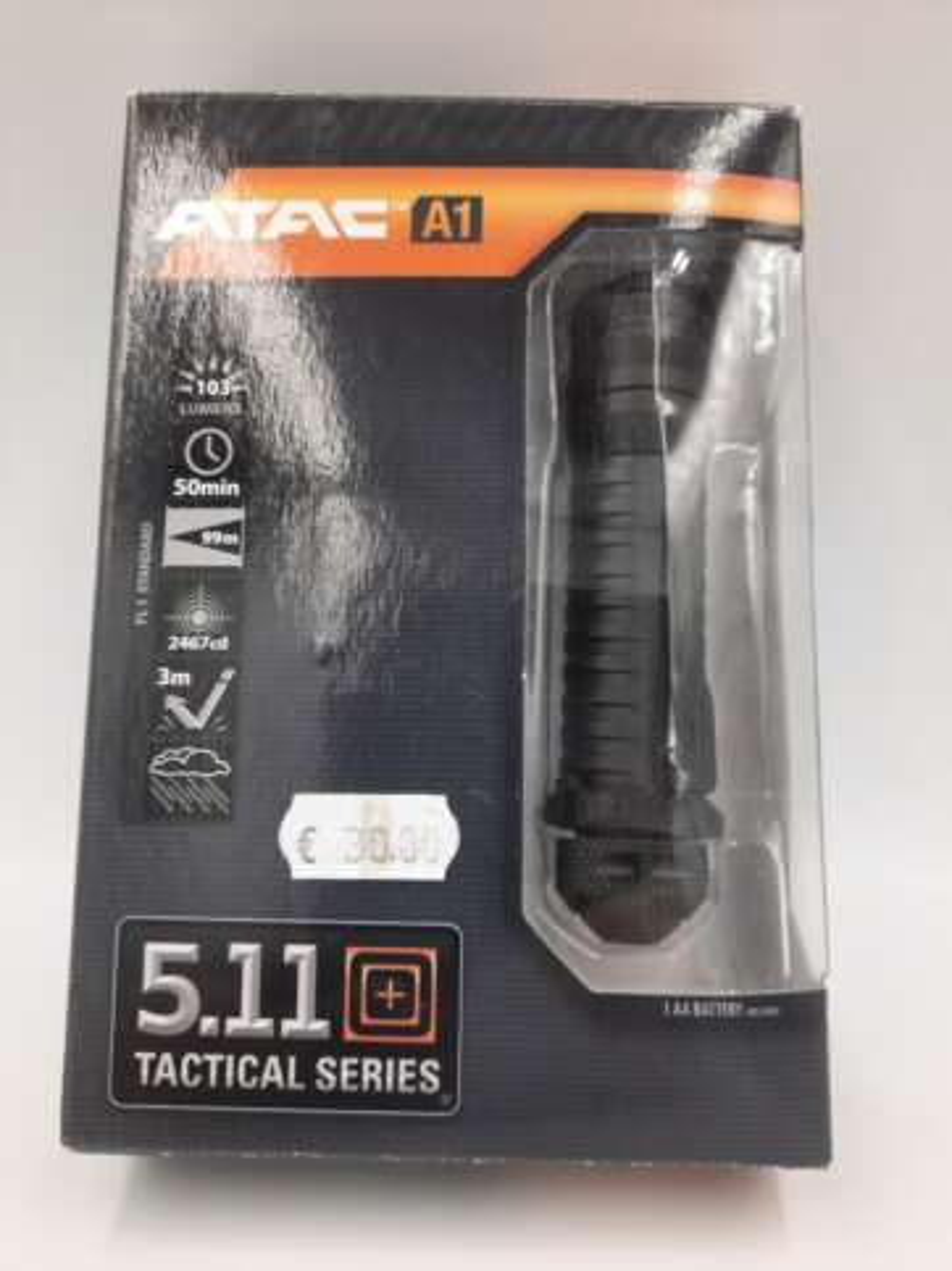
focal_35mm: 25
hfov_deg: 54.9
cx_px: 476
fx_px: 917
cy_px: 636
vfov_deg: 69.4
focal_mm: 4.6
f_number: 2
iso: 50
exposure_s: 1/100
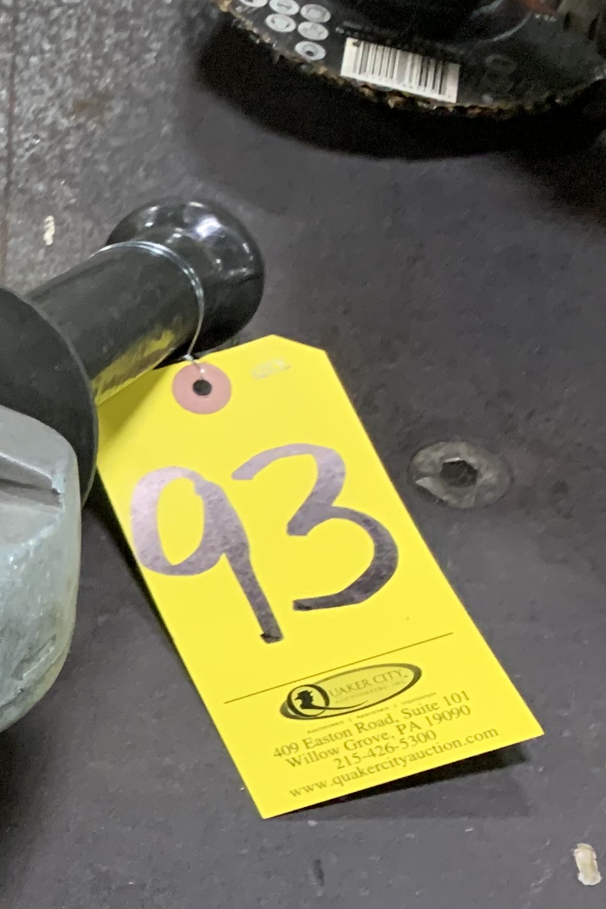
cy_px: 583
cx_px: -629
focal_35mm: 82
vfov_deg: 24.7
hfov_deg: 13.9
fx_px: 2071
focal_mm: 4.25
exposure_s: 1/40
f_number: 1.8
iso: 400
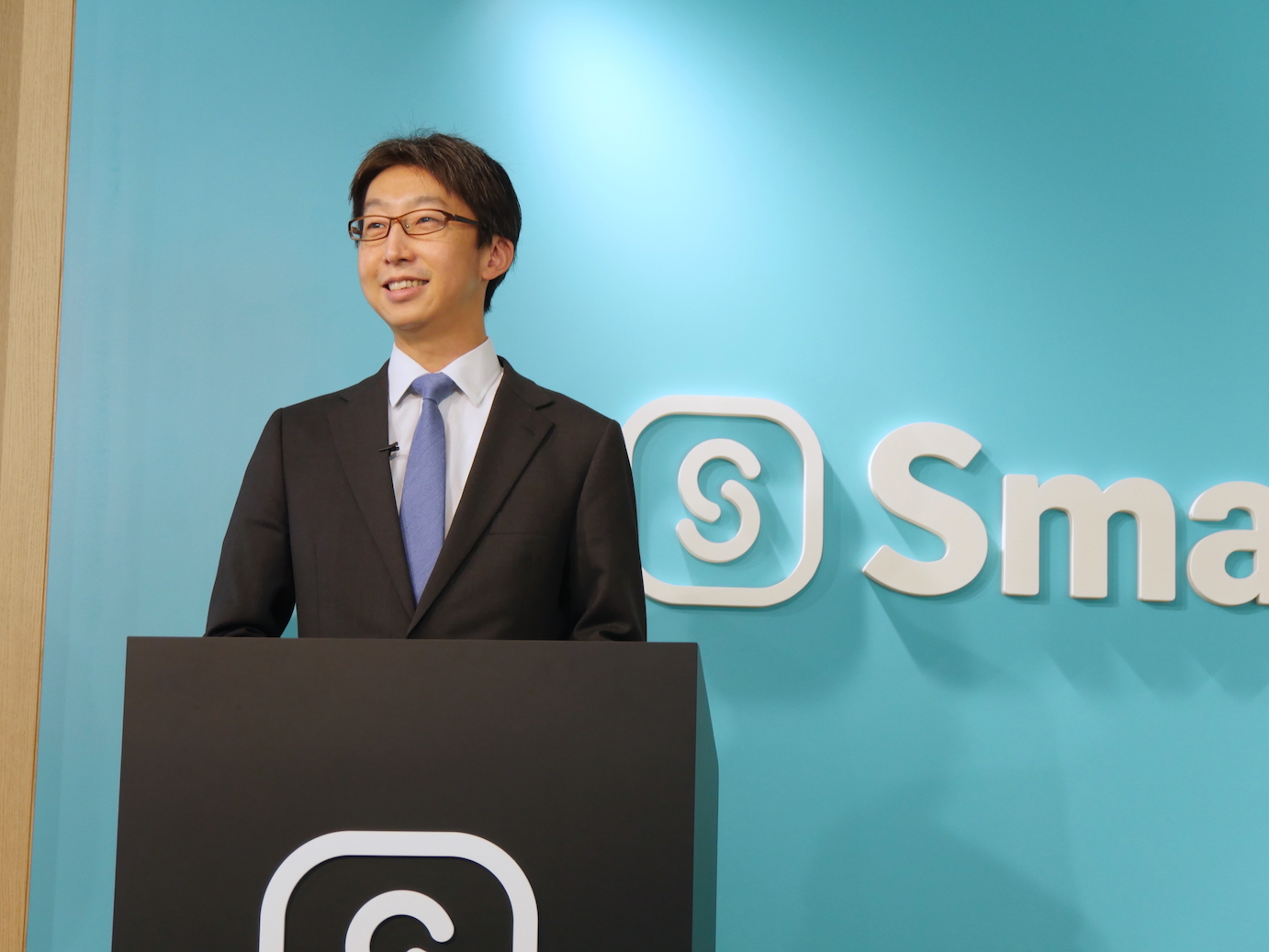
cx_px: 634
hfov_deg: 24.4
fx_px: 2933
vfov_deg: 18.4
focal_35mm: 80
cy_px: 476
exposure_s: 1/100
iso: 800
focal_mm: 40
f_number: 4.7
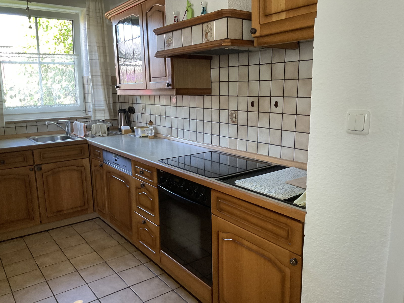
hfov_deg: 61.7
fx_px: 338
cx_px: 202
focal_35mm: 29
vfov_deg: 48.2
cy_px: 152
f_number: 1.8
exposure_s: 1/60
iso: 160
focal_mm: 3
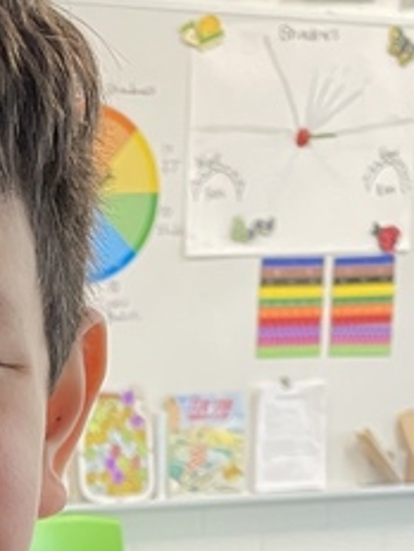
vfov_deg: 16.3
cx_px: -148
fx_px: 1834
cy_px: 696
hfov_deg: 12.4
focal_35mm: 115
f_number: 1.6
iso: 200
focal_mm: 4.2
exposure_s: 1/59
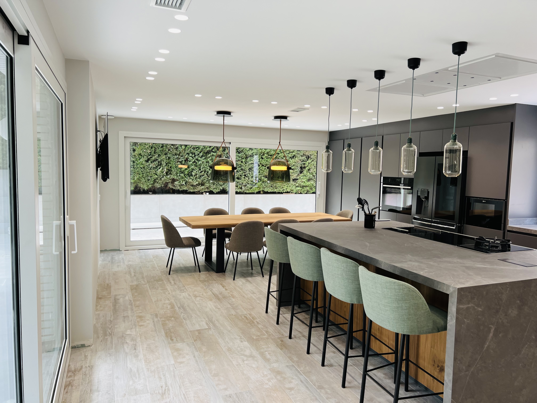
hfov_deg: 67.3
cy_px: 202
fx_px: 403
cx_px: 268
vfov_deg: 53.1
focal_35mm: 26
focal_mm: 5.7
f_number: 1.5
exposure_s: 1/151
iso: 32
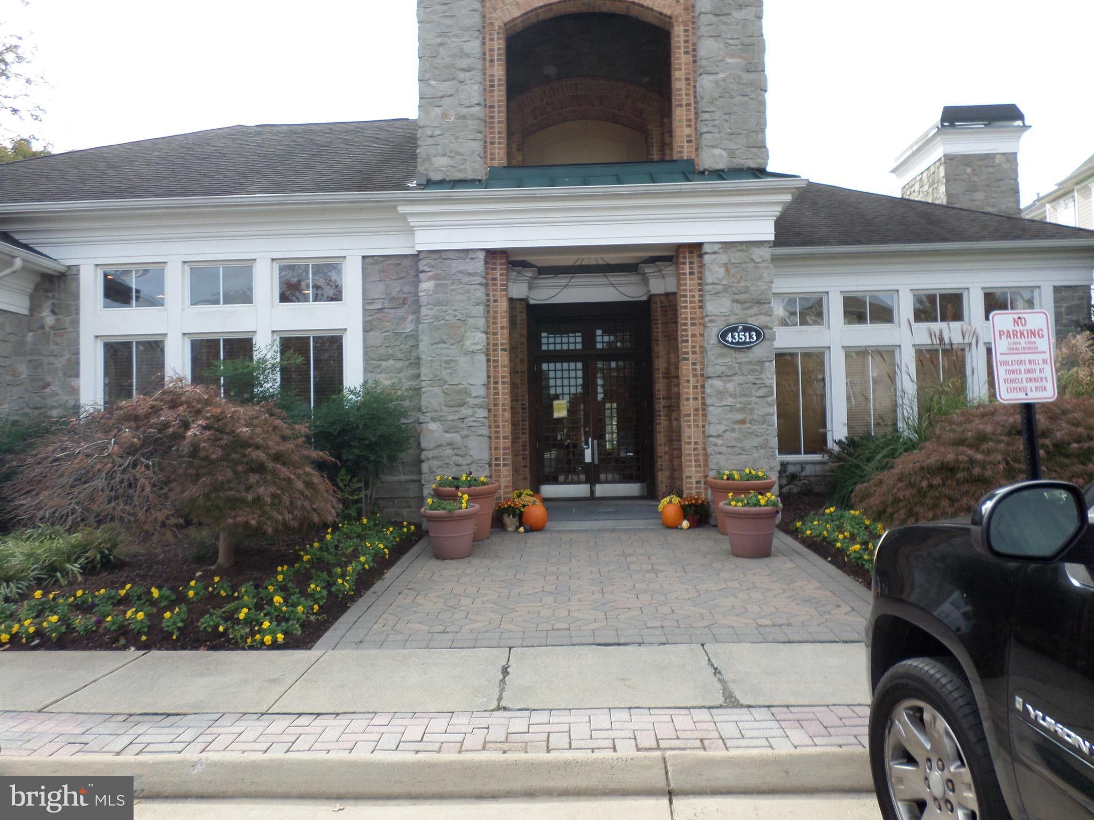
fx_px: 790
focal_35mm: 25
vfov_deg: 54.9
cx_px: 547
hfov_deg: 69.4
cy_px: 410
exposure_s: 1/500
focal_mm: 4.5
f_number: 2.5
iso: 80
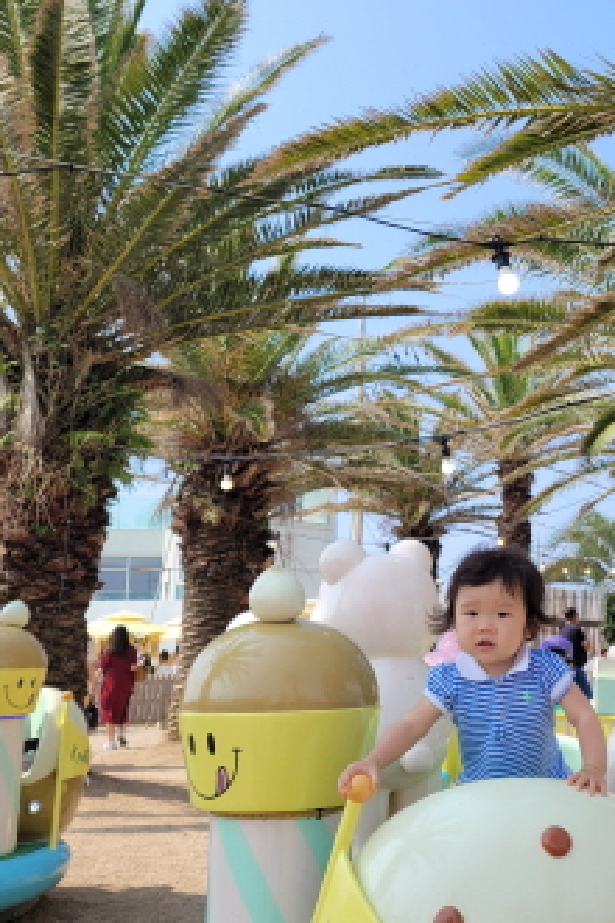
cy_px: 473
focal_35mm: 41
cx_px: 491
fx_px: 1051
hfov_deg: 31.8
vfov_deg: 47.4
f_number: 1.8
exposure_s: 1/1659
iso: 40
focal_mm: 5.4
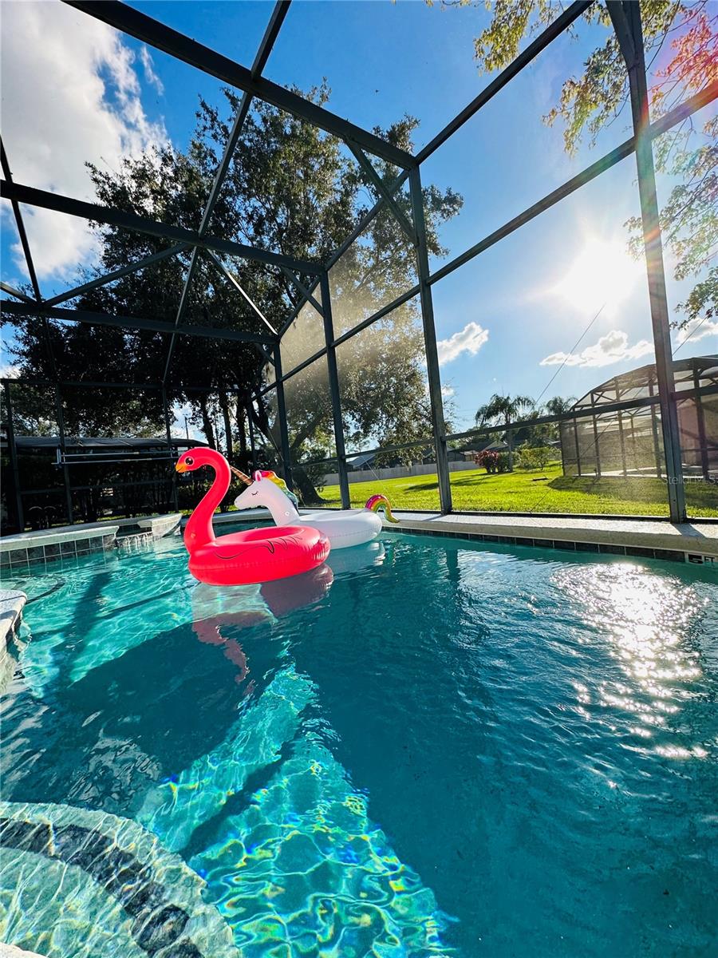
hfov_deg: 85.7
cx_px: 359
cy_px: 479
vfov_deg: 102.1
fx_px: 387
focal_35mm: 14
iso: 40
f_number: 2.2
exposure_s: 1/910
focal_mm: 2.22
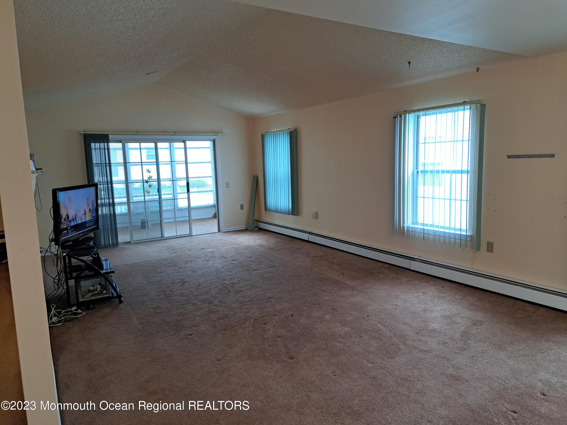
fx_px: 393
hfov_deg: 71.6
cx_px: 284
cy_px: 212
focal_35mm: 24
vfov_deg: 56.8
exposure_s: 1/60
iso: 100
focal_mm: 5.23
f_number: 1.8
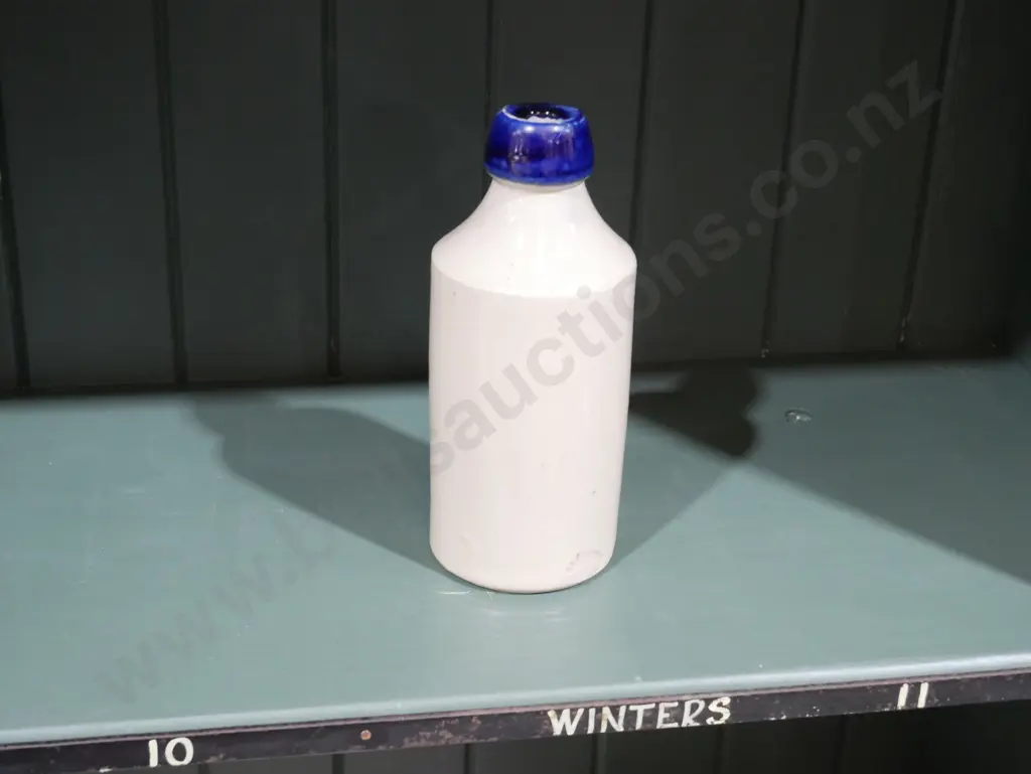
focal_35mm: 58
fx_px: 1728
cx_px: 516
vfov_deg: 25.3
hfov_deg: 33.2
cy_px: 387
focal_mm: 29
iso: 3200
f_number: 5.4
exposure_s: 1/60
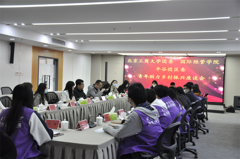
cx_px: 120
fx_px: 300
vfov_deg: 29.8
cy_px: 80
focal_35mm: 45
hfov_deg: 43.7
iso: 1000
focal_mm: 30
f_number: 4.5
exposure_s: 1/80
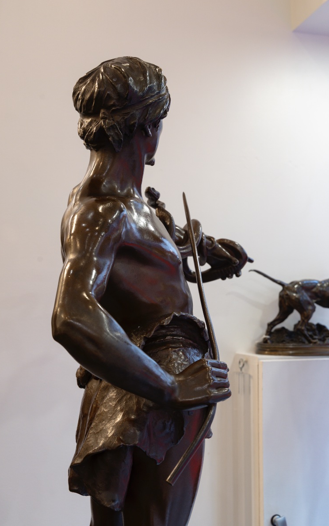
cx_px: 168
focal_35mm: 37
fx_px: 531
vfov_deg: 52.7
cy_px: 264
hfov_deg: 34.4
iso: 1000
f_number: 8
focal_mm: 36
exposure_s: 1/50
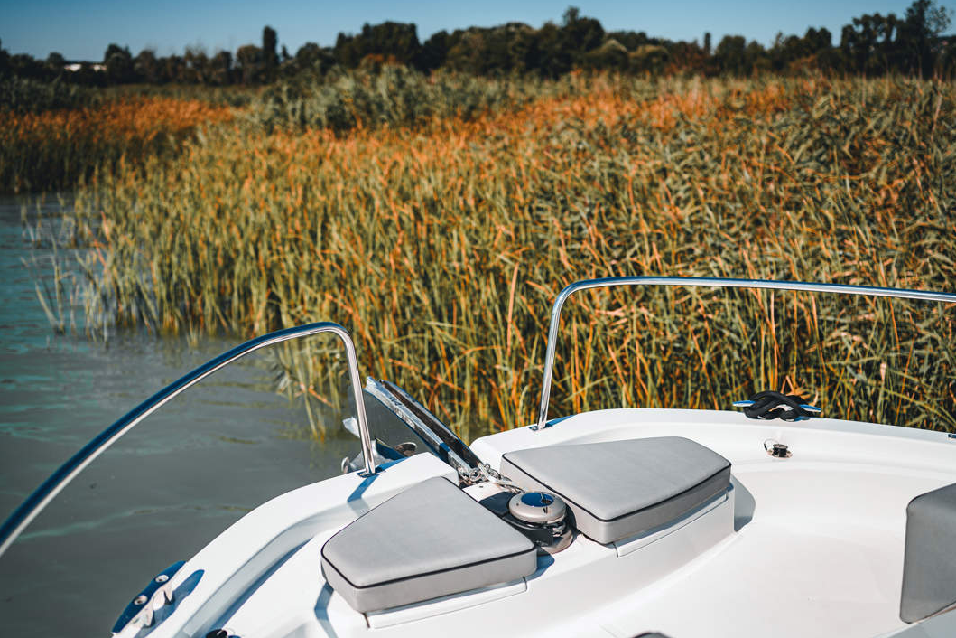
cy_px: 323
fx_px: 956
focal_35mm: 36
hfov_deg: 53.1
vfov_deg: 36.9
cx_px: 477
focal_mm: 35
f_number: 2.2
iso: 50
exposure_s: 1/5000
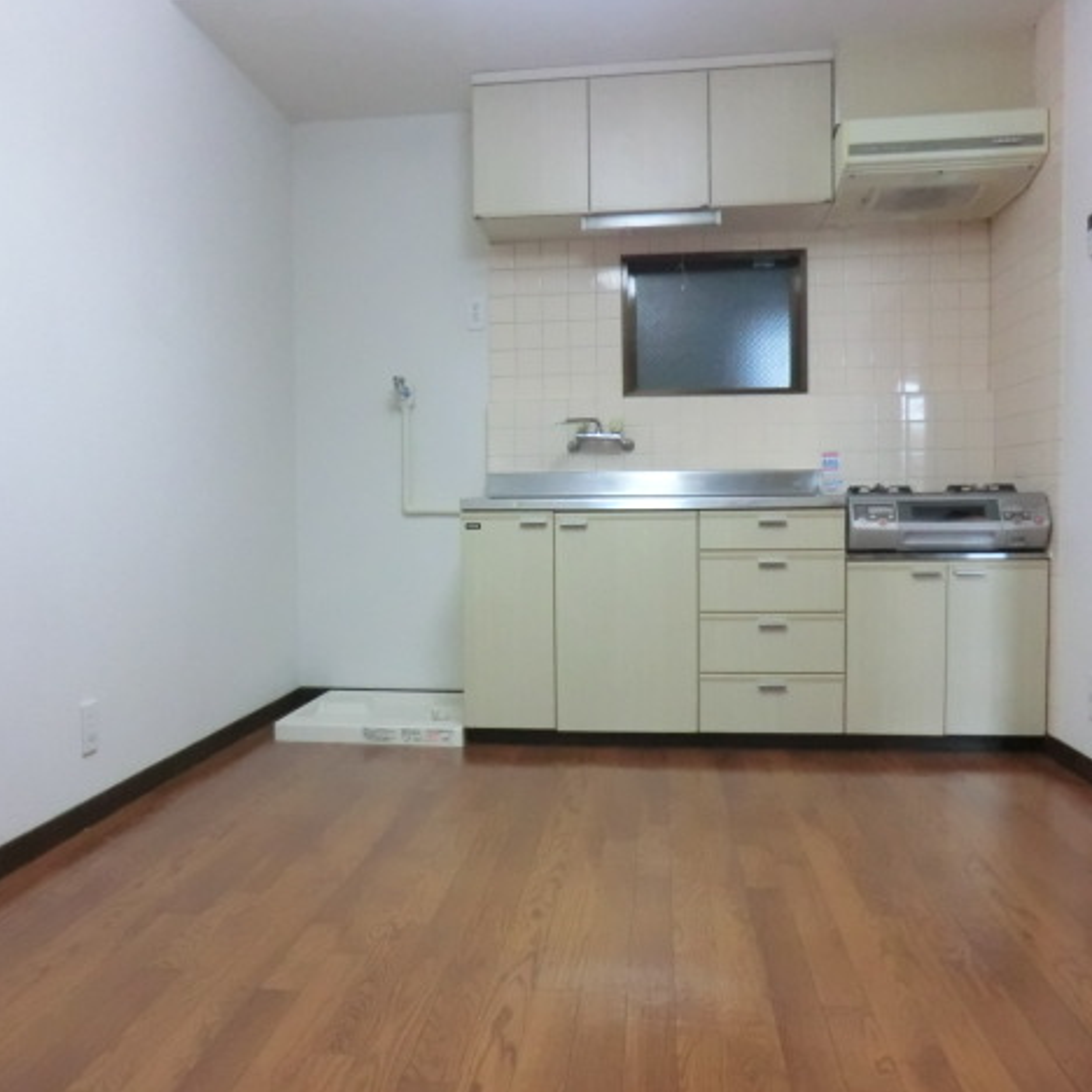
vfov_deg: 55.6
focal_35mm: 29
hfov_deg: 55.5
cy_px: 553
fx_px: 1035
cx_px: 476
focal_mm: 4.3
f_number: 3.2
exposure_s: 1/40
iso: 800
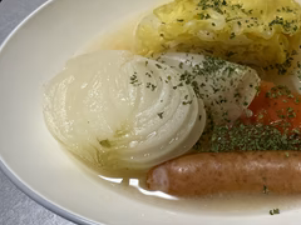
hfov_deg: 45.1
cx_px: 228
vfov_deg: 35.9
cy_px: 98
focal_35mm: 40
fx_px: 348
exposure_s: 1/99
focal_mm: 2.22
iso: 200
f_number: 2.2
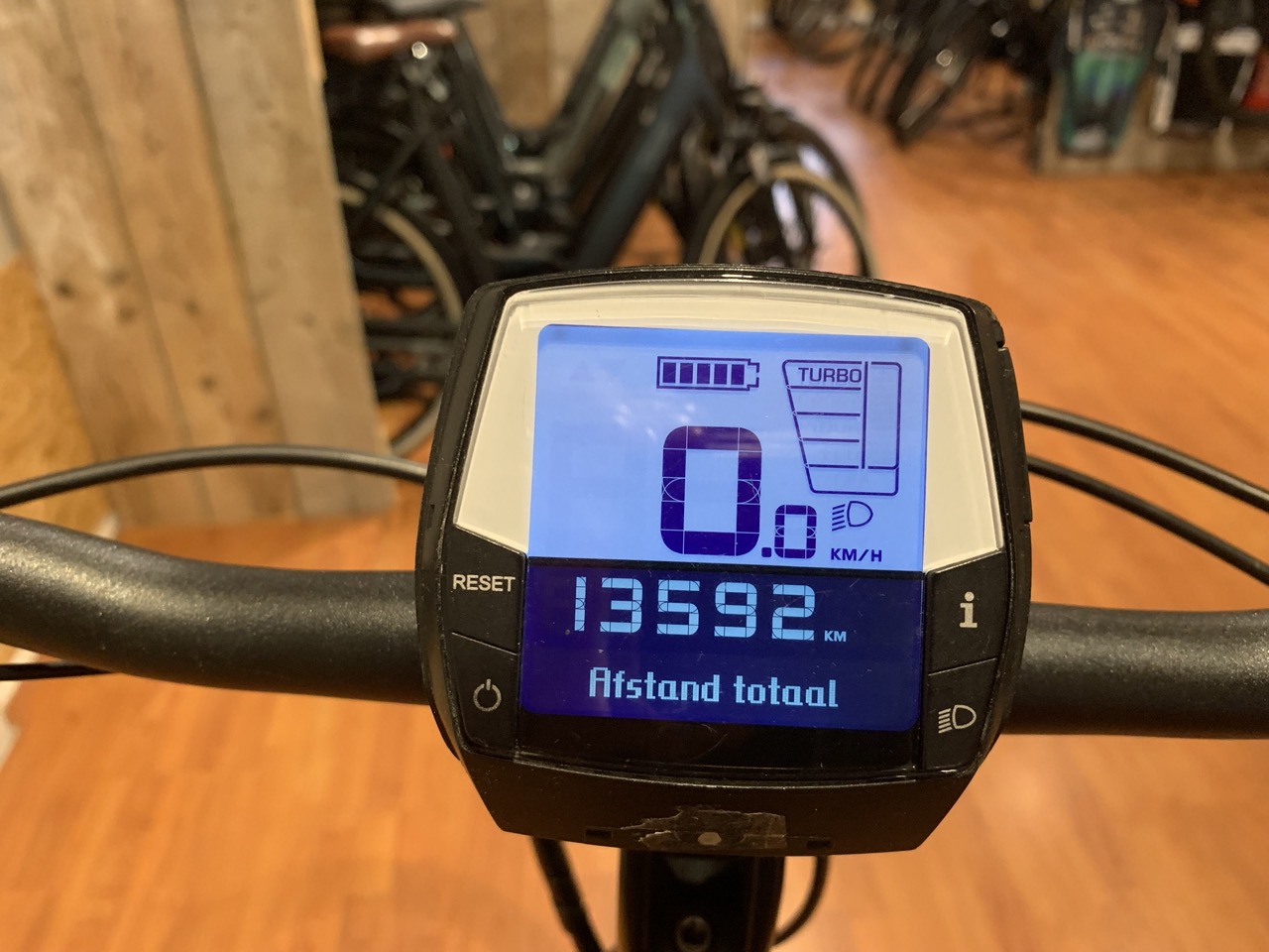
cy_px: 476
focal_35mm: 26
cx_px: 634
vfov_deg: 53.1
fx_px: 953
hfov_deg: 67.3
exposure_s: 1/50
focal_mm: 4.25
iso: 320
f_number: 1.8
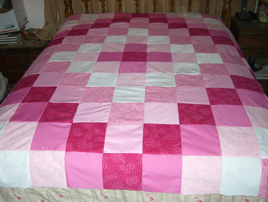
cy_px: 101
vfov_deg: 37.7
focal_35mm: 38
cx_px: 134
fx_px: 294
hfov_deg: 49.0
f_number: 2.7
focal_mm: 6.2
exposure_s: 1/60
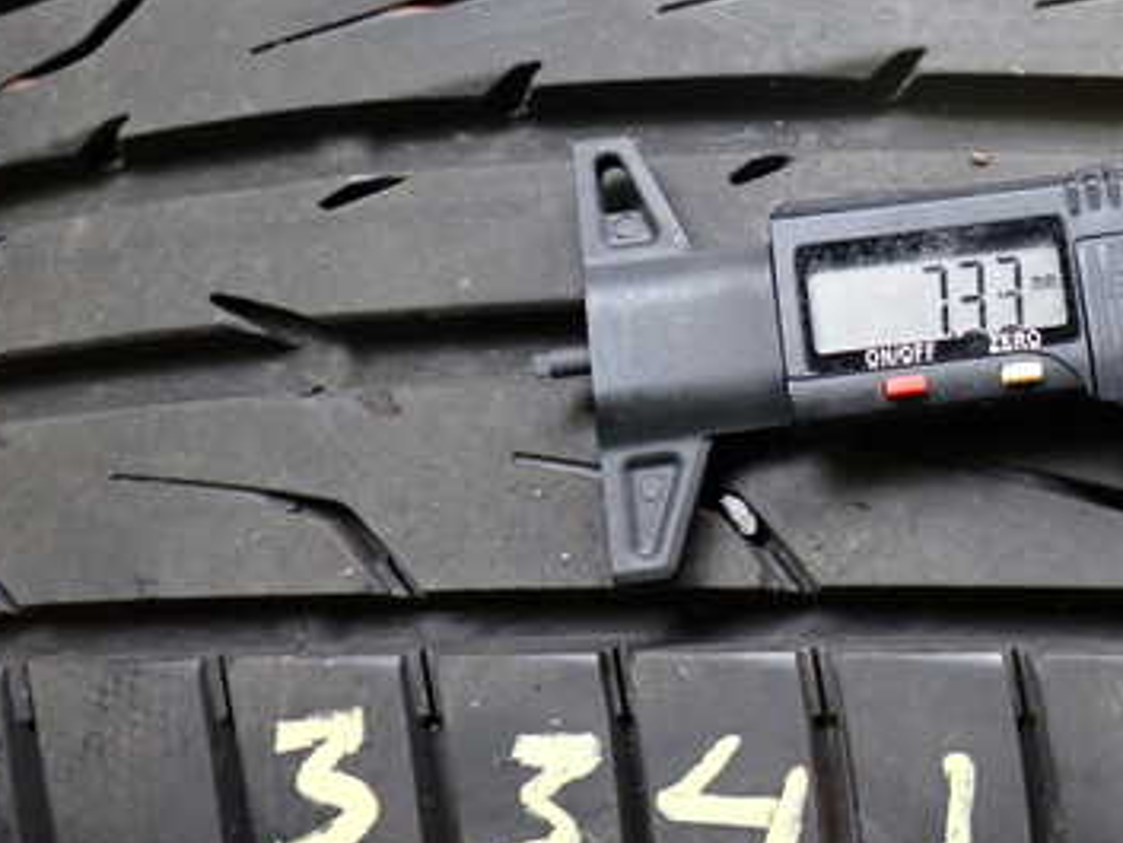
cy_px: 353
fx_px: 1655
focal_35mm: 51
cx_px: 910
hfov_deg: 36.1
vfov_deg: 28.5
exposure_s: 1/60
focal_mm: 5.4
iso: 400
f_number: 2.3
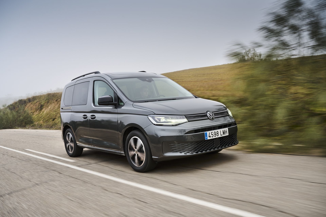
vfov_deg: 40.0
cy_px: 108
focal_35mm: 33
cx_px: 163
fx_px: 299
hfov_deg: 57.2
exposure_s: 1/60
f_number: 7.1
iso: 400
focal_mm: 33
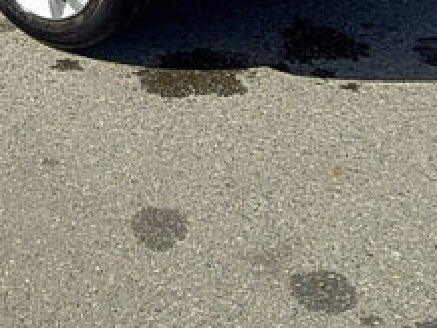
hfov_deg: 20.8
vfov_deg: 14.6
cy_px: -215
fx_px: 1162
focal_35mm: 92
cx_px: 34
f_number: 2
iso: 25
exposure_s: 1/465
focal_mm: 4.6
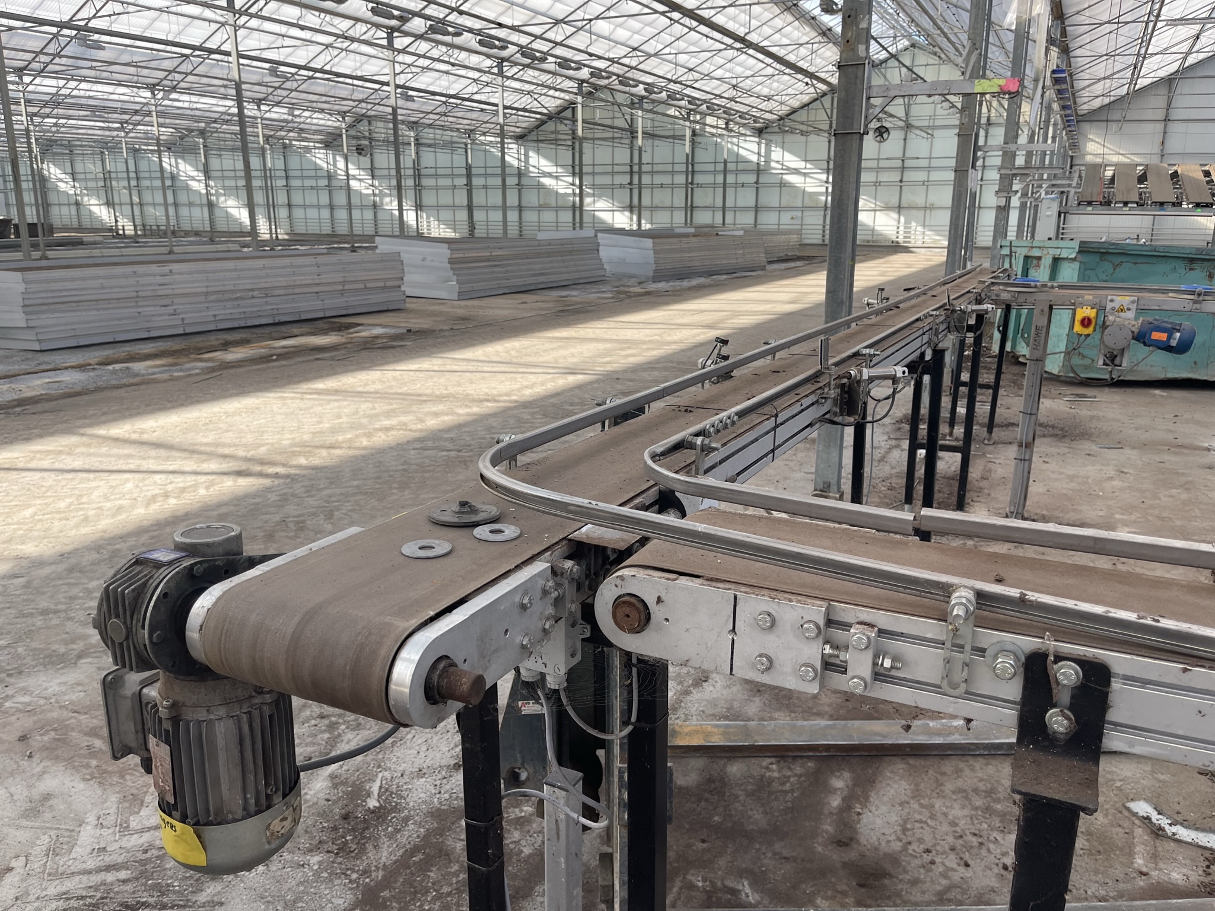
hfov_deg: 67.3
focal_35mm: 26
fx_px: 913
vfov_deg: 53.1
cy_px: 456
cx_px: 608
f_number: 1.6
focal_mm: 5.1
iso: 32
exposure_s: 1/668
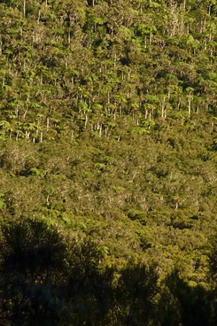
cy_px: -334
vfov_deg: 4.8
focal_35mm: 426
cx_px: 222
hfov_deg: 3.2
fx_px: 3855
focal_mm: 98
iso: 400
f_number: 11
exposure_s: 1/400
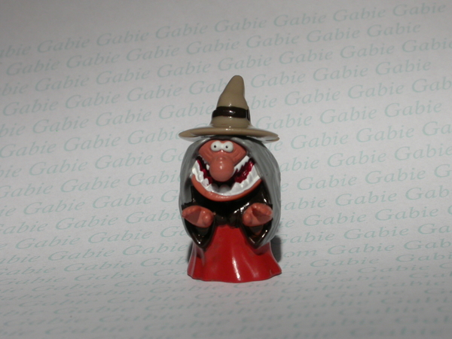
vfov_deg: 16.8
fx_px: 1149
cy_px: 170
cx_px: 226
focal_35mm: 88
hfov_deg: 22.3
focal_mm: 18.2
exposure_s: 1/578
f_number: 5.9
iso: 100
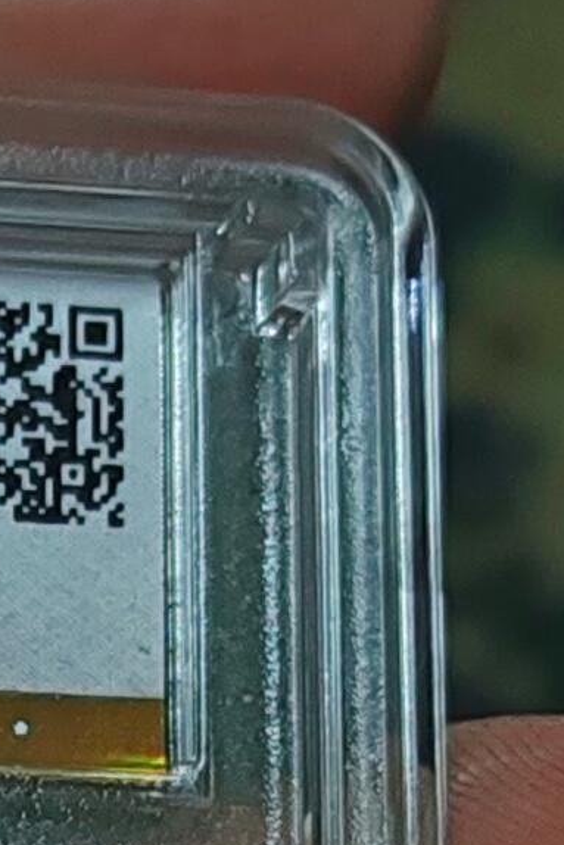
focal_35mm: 176
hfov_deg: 7.6
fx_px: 4133
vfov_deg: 11.3
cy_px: 1153
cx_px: -396
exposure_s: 1/50
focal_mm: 6.12
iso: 800
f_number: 1.9
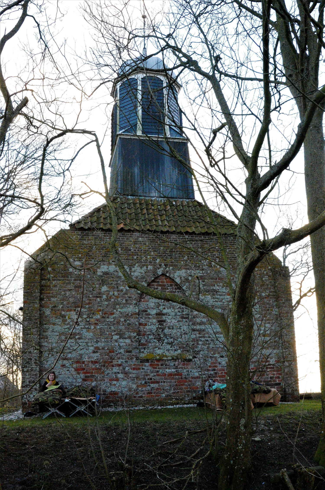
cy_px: 245
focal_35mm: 36
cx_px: 162
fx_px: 490
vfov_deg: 53.2
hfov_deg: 36.7
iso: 6400
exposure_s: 1/250
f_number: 16
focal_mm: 24
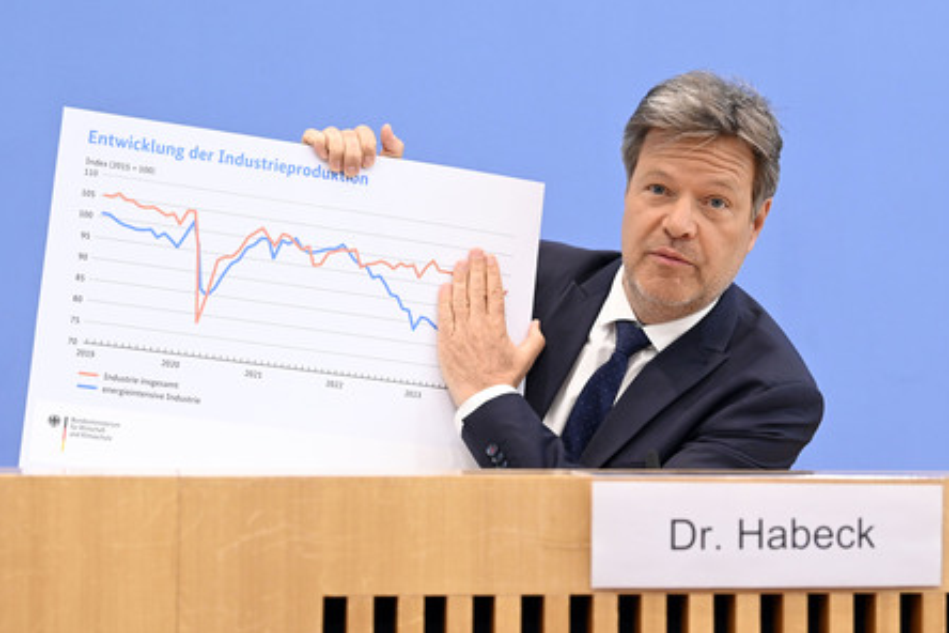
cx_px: 480
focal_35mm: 71
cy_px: 314
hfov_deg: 28.5
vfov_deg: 19.2
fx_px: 1871
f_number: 5.6
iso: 5000
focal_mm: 70
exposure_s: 1/640
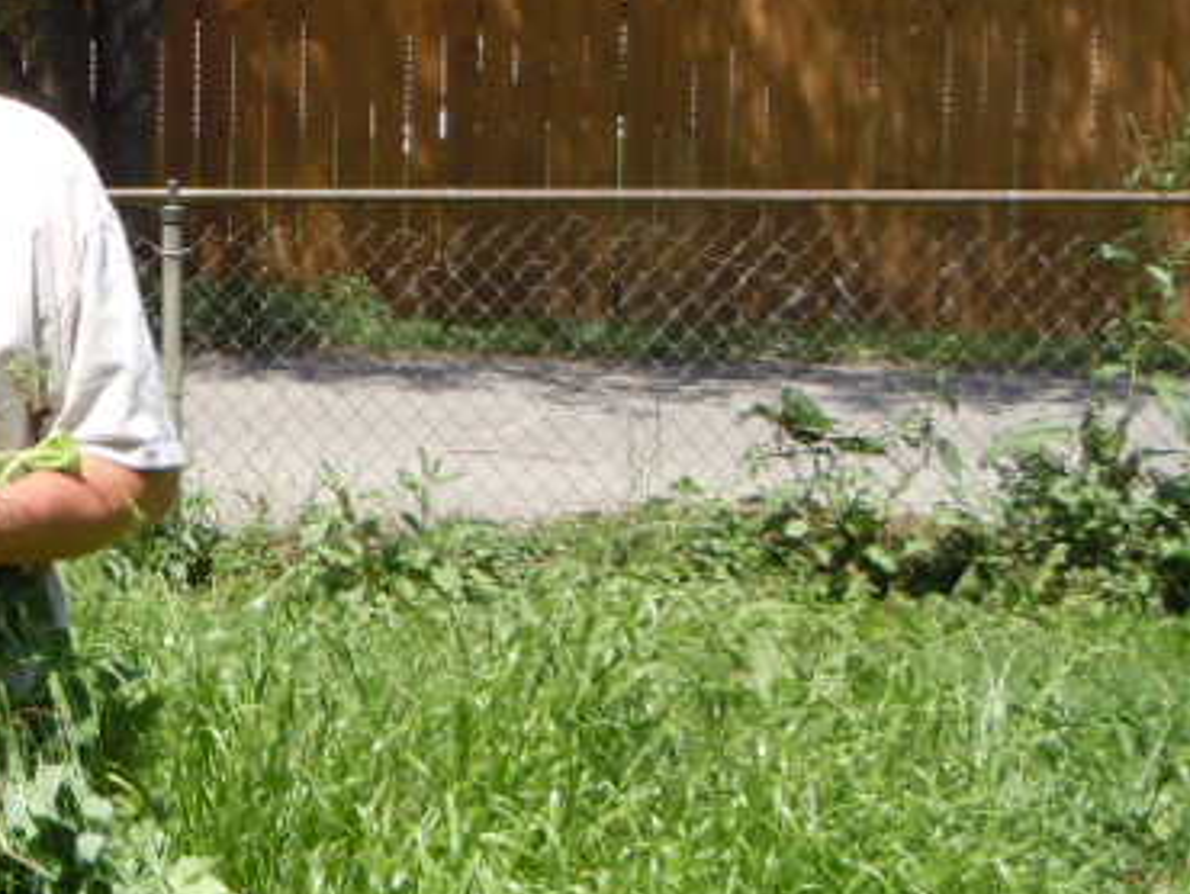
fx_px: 2855
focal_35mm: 83
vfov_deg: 17.7
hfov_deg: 21.8
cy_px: 267
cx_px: -248
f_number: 3.5
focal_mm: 5.4
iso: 100
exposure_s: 1/500
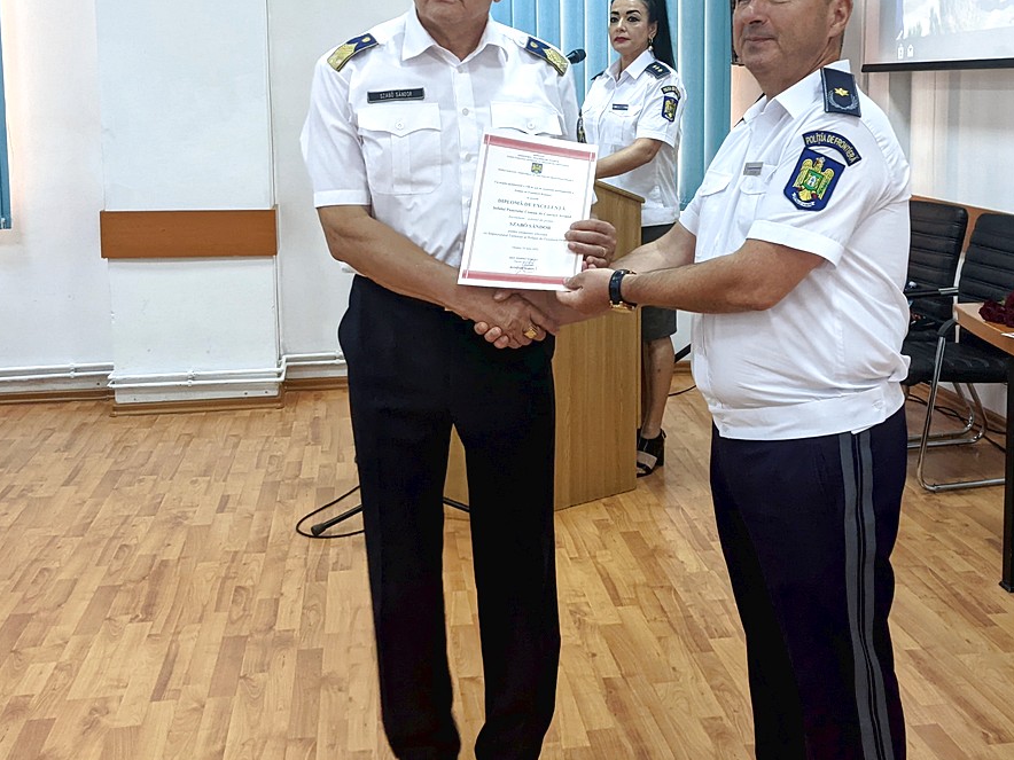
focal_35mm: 44
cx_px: 596
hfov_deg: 42.8
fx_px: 1289
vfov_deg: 32.5
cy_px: 233
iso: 331
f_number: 1.73
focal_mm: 4.38
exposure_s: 1/99.9
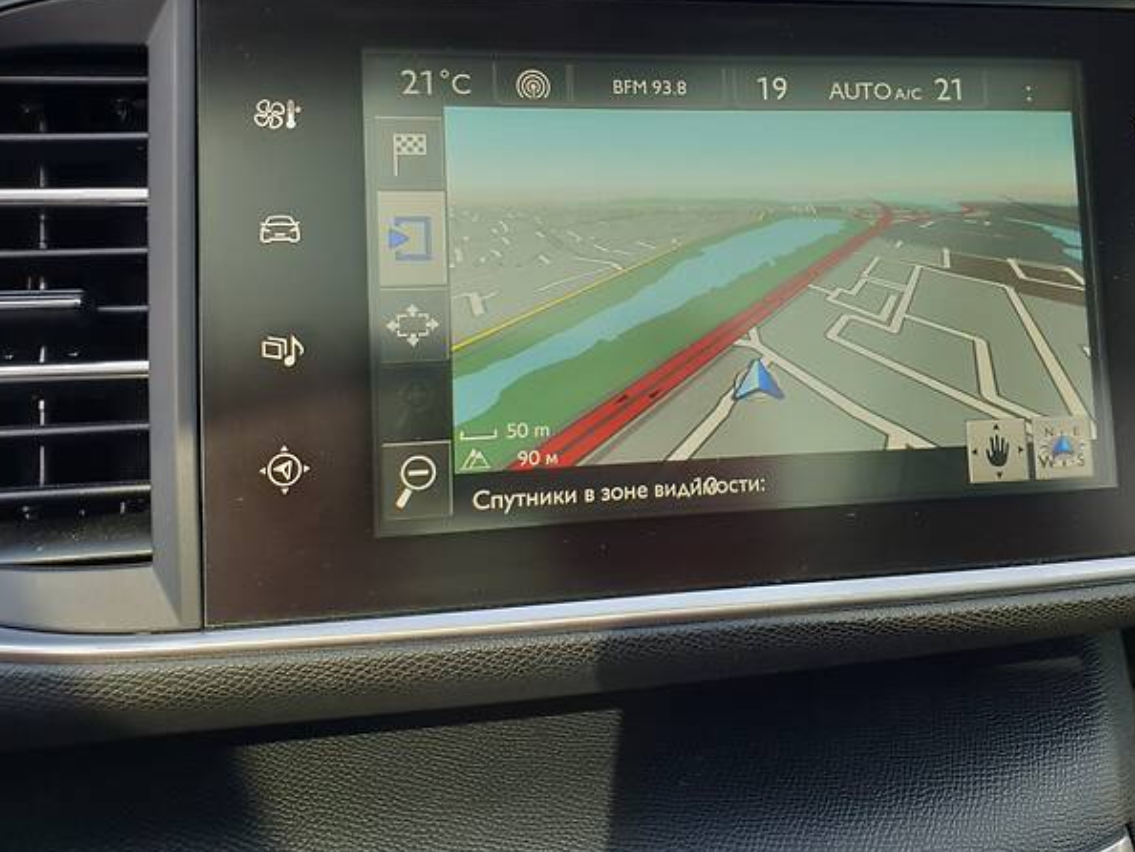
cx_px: 655
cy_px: 290
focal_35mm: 35
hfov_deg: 52.4
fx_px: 1148
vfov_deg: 40.3
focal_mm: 4.3
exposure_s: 1/223
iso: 50
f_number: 2.4
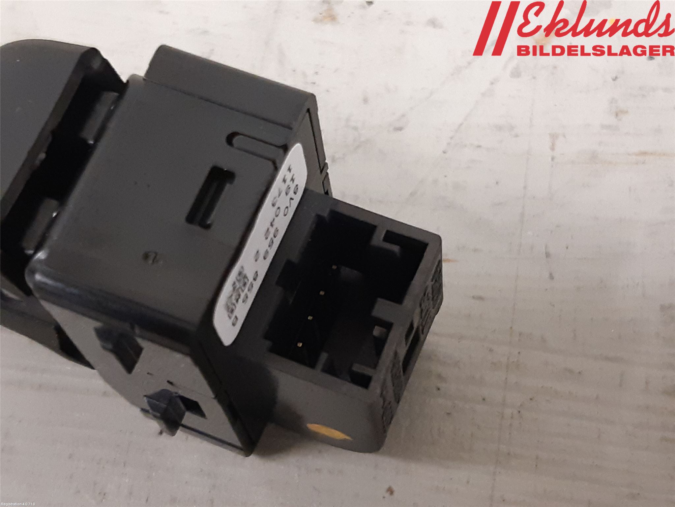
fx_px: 507
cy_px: 254
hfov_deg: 67.3
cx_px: 338
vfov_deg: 53.1
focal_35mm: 26
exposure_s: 1/25
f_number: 1.7
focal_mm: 3.93
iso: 250
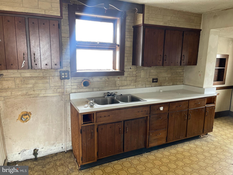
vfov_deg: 54.9
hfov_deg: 69.4
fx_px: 168
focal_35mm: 25
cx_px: 116
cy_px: 88
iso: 250
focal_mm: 5.1
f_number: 1.6
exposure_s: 1/60
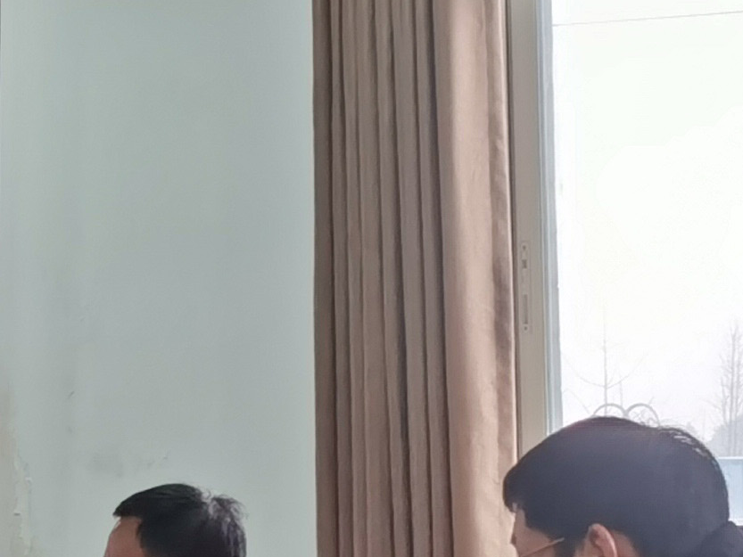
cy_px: 420
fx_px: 3478
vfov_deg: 9.1
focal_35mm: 162
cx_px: -542
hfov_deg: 11.4
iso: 50
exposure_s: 1/100
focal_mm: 5.56
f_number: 1.6
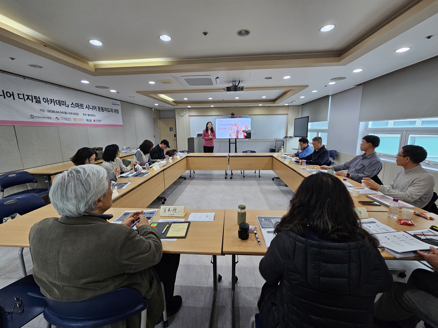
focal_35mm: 13
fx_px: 164
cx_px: 219
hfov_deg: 106.2
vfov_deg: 89.9
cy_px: 164
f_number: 2.2
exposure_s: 1/60
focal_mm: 2.2
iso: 100
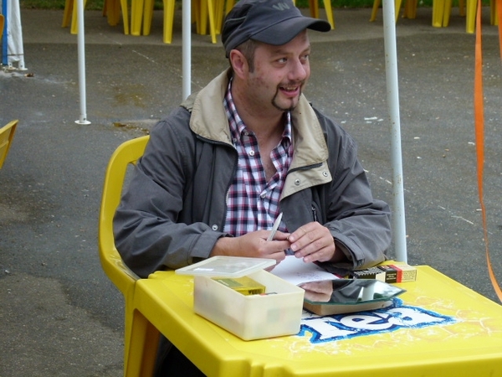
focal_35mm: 95
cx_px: 251
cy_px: 188
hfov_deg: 20.7
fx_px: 1378
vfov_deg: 15.6
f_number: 3.4
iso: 125
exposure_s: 1/60
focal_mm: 17.1
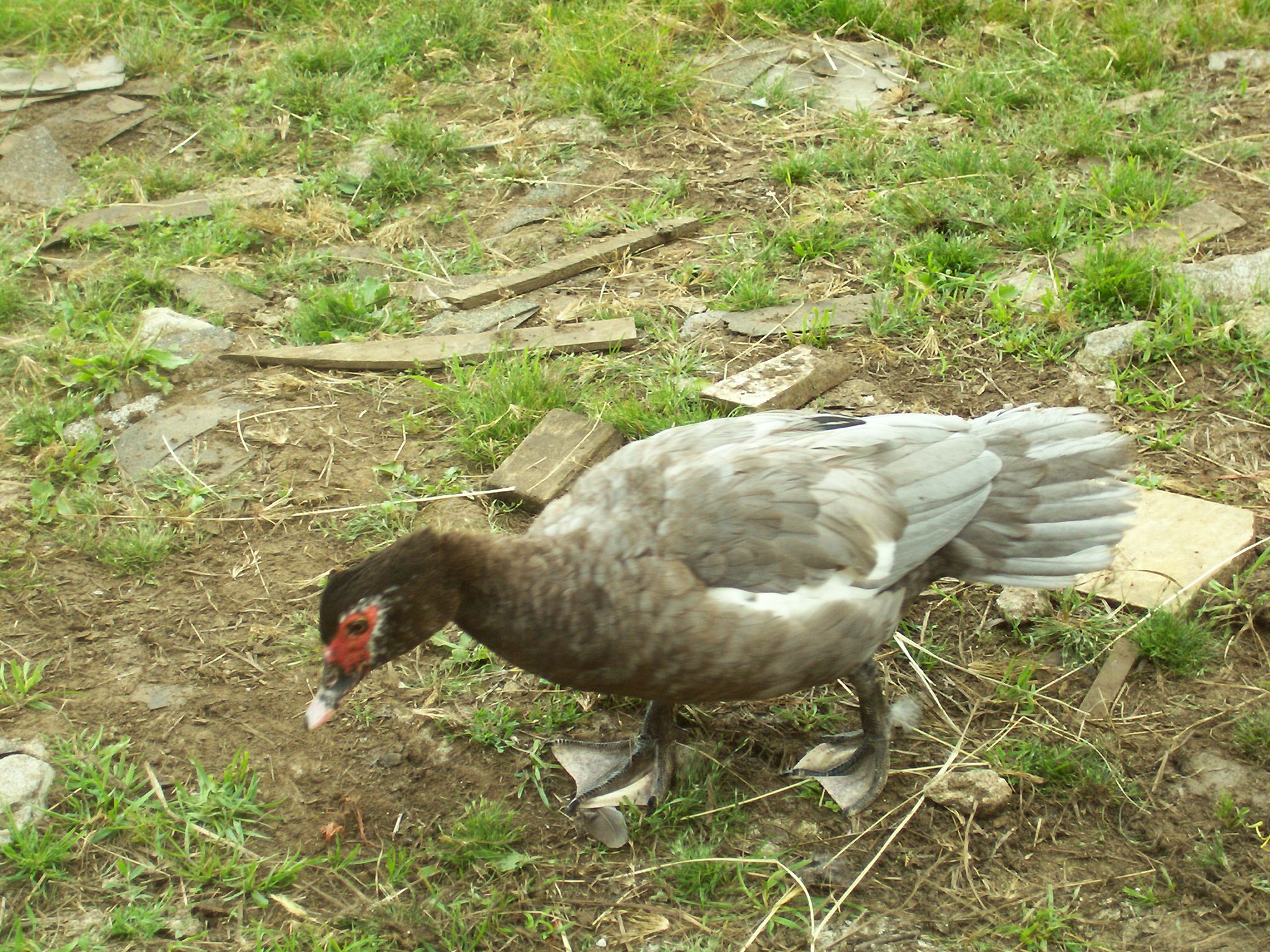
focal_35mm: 82
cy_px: 476
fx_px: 3008
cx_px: 635
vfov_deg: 18.0
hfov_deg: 23.8
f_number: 4
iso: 80
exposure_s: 1/130
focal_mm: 13.5
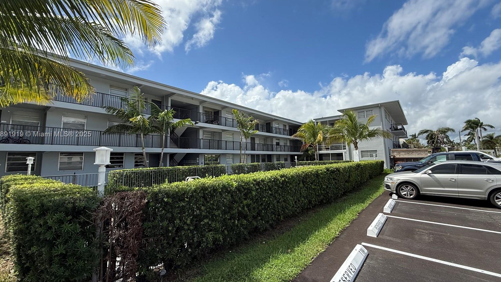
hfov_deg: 99.4
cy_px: 135
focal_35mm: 16
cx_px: 249
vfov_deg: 67.1
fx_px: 213
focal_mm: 2.22
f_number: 2.2
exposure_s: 1/2237
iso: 50
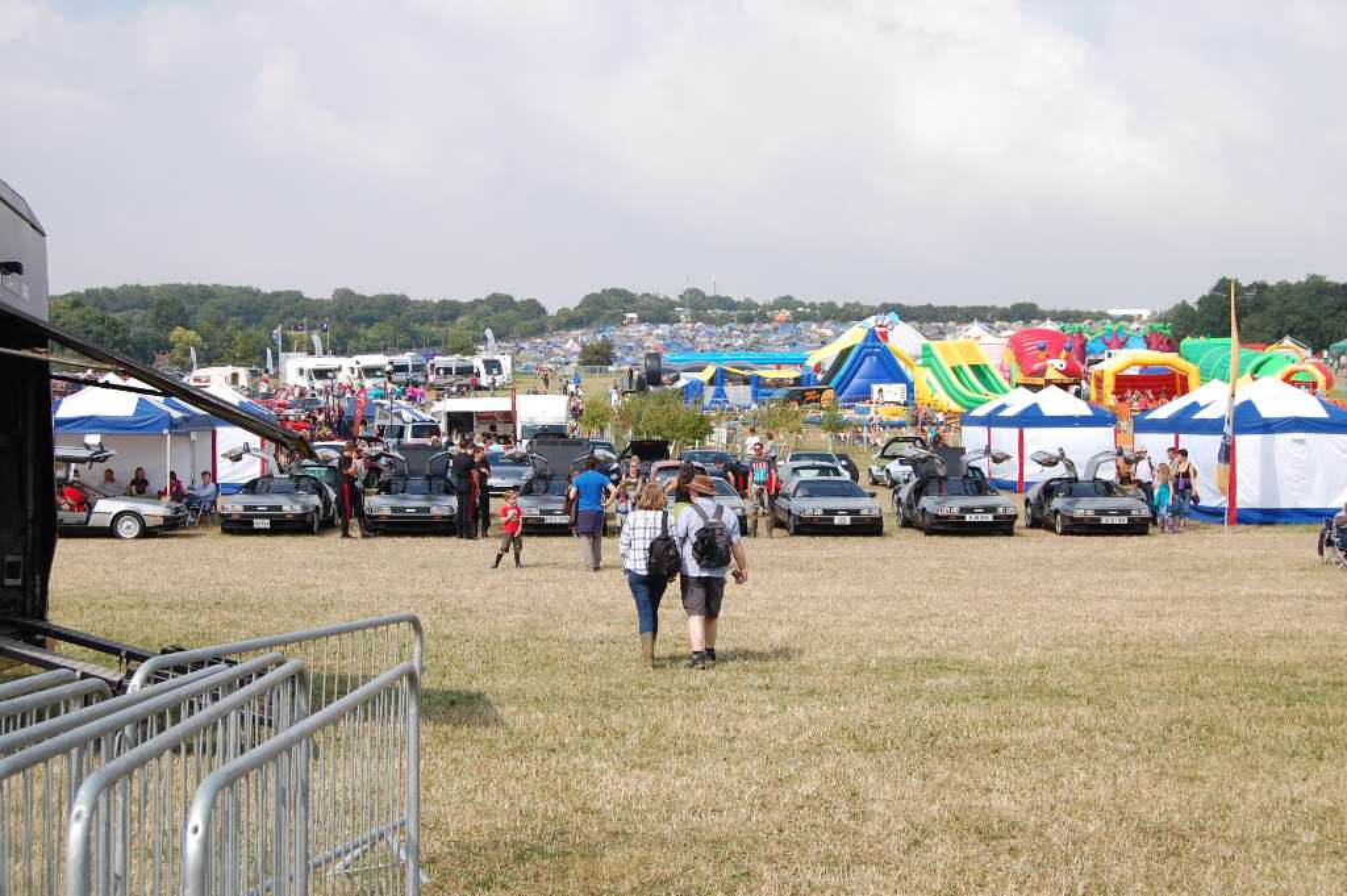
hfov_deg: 41.1
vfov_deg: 28.0
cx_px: 674
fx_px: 1795
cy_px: 448
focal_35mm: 48
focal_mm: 32
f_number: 10
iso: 200
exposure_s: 1/400
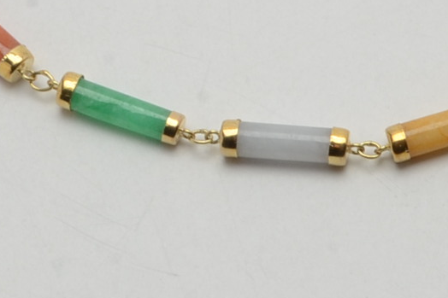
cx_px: 425
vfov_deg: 4.0
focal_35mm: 338
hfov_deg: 6.1
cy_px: -324
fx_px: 4205
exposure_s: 1/125
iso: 200
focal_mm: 48
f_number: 20
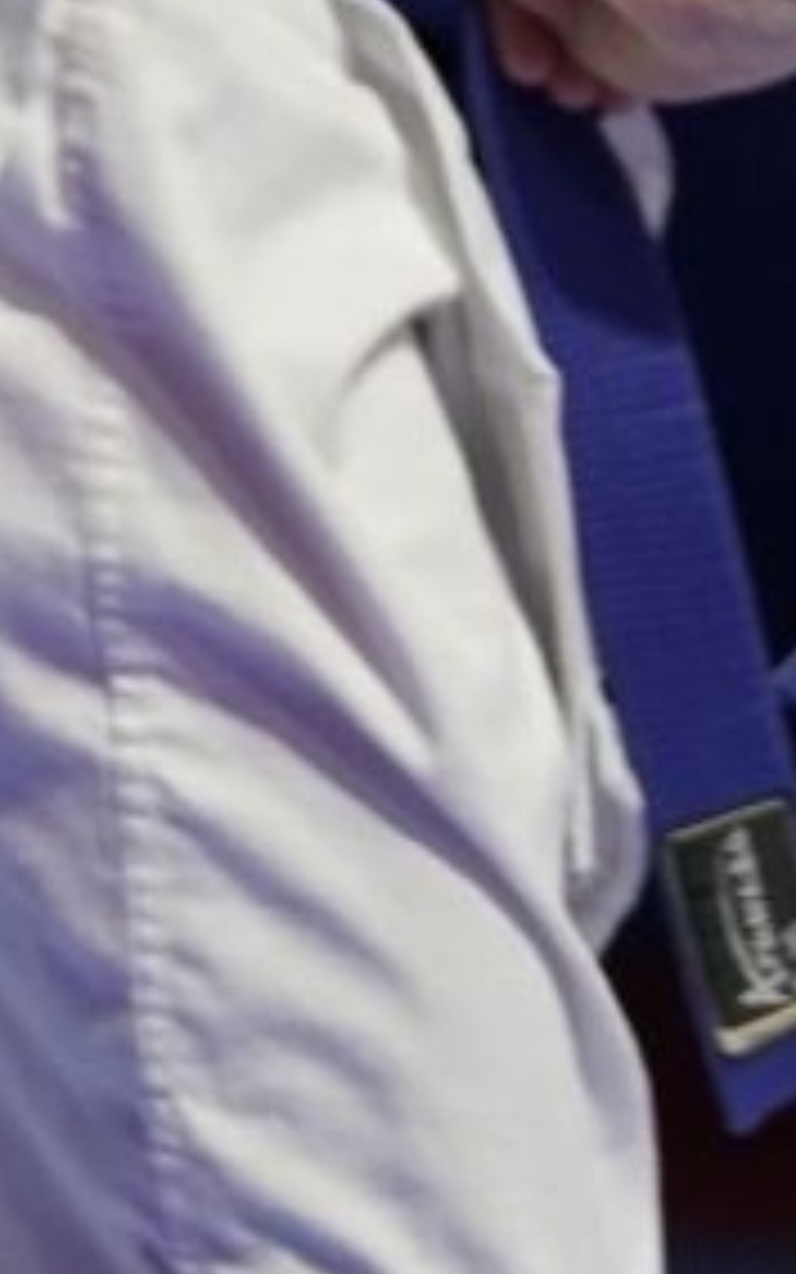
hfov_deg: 1.3
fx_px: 34796
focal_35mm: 1003
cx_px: 1655
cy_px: -995
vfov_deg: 2.1
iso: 1600
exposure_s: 1/1000
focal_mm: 155
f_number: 2.8
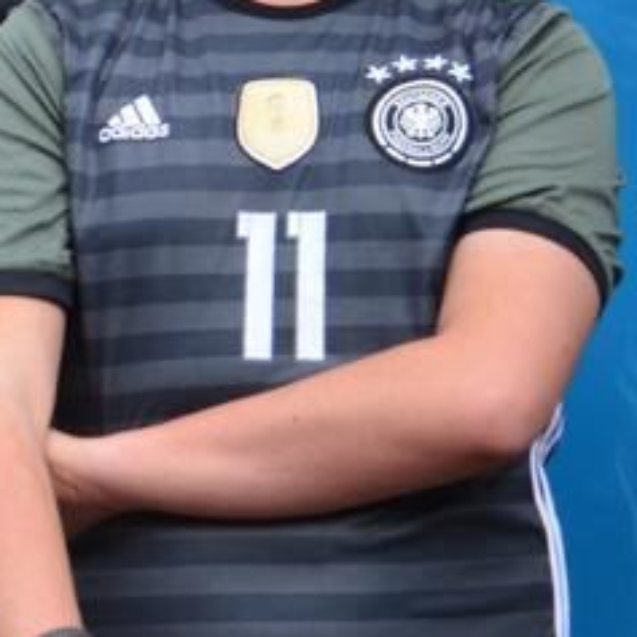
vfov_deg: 4.0
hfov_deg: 3.9
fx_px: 9161
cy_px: 218
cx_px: -578
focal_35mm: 440
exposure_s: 1/250
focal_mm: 82
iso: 200
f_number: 4.5
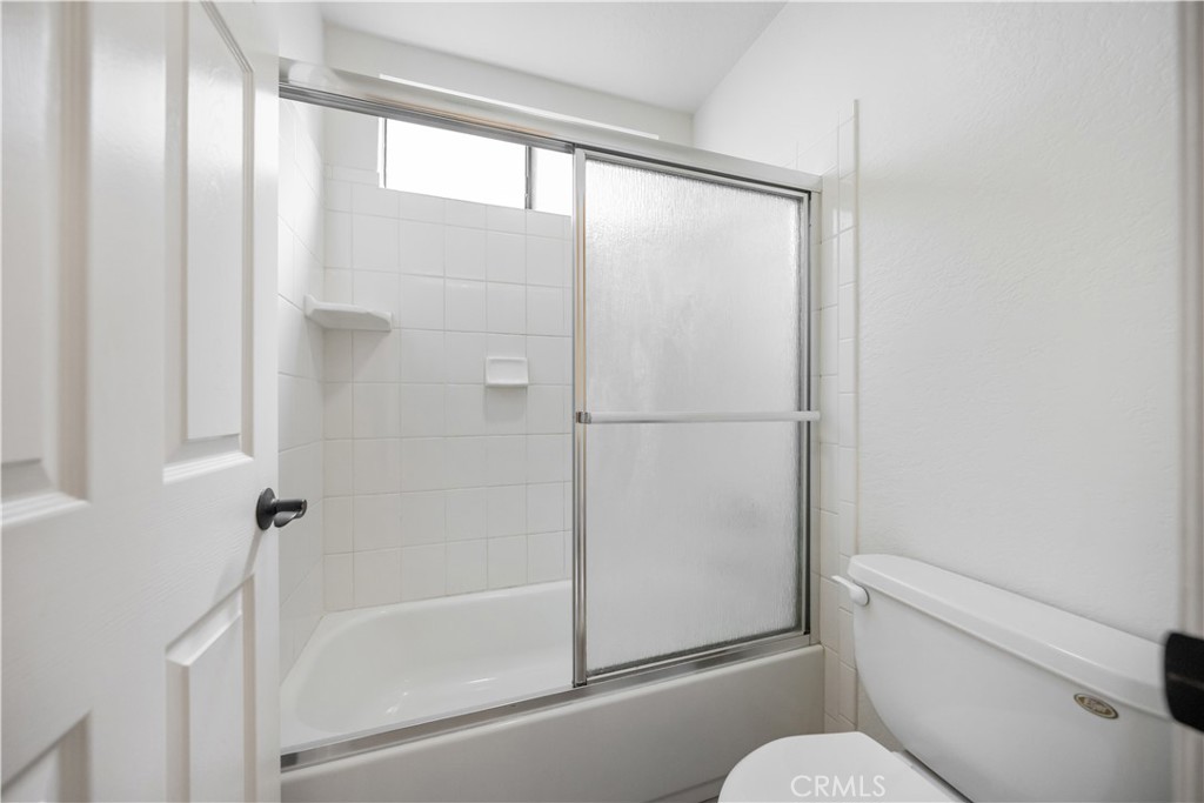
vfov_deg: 85.4
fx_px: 435
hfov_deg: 108.3
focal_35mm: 13
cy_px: 402
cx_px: 602
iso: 1000
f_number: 4
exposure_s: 1/320
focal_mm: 13
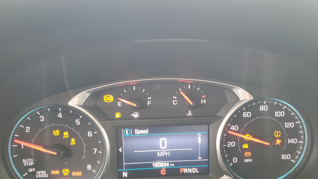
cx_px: 161
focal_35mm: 29
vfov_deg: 39.8
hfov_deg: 66.1
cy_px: 116
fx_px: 245
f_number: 1.5
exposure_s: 1/60.2
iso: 247
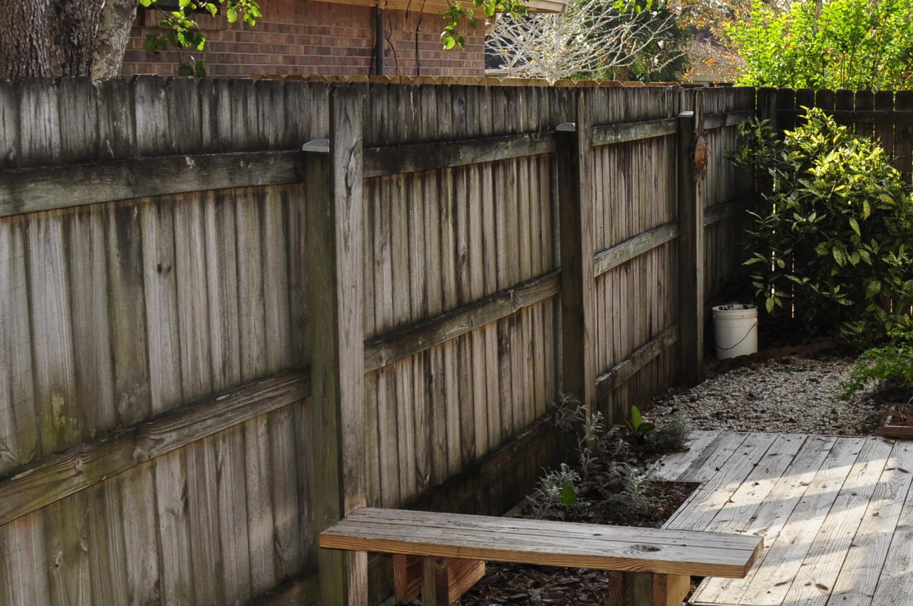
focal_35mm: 59
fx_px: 1495
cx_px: 839
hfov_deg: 32.1
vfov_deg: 22.9
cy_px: 356
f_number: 7.1
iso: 200
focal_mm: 18
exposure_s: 1/200
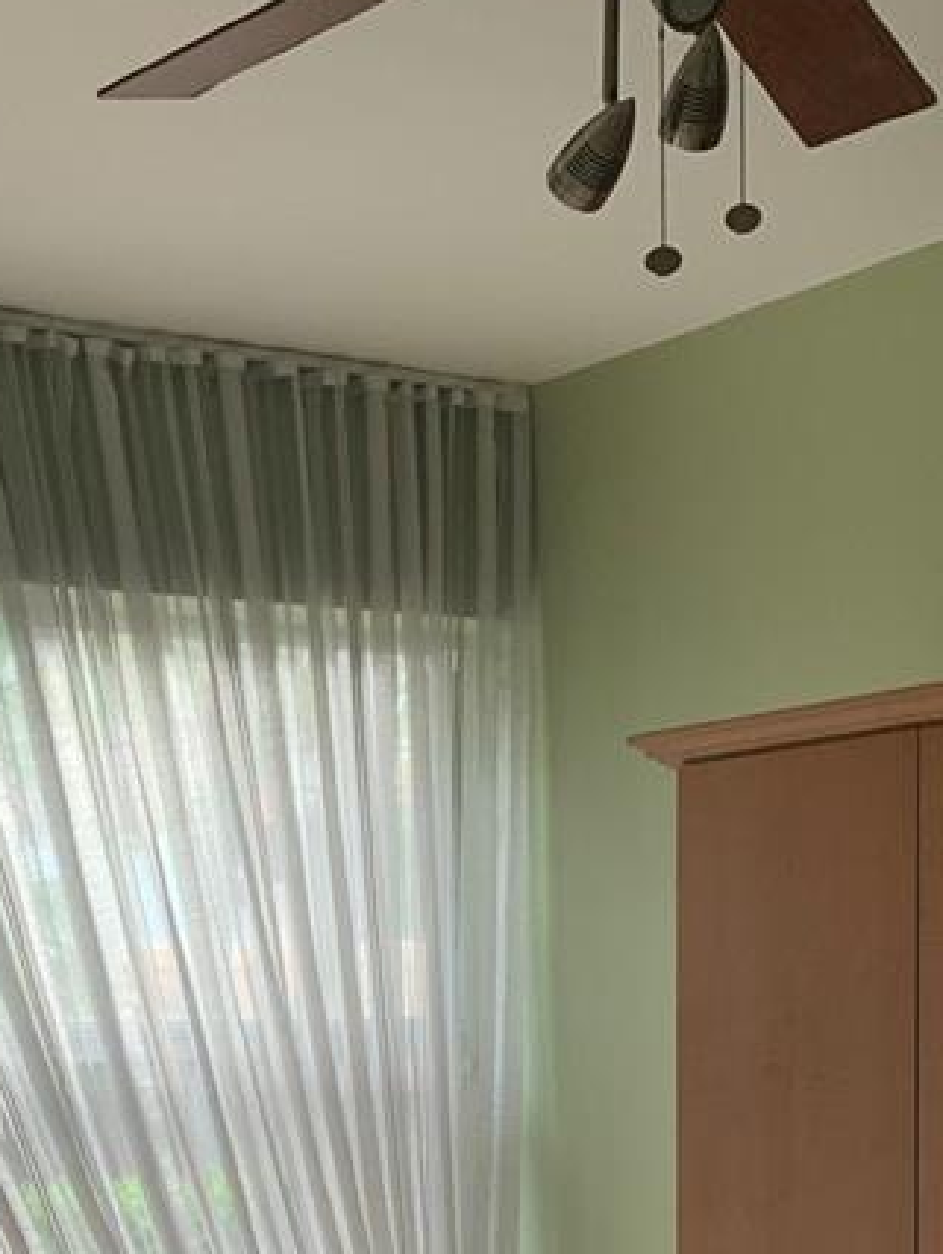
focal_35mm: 73
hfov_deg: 20.0
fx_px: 2648
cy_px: 1254
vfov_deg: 25.4
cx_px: 197
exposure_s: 1/97
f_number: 1.8
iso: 100
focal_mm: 4.25
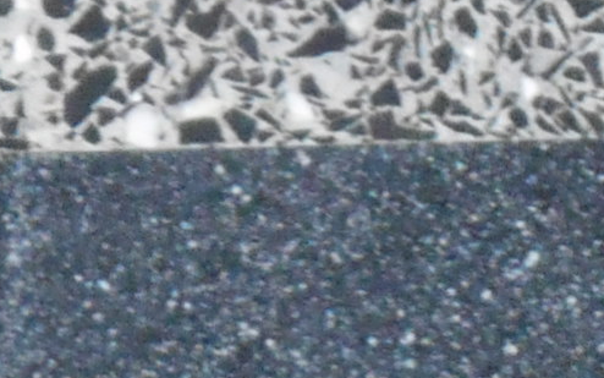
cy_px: 1228
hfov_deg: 3.1
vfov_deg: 1.9
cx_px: 880
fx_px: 11081
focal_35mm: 673
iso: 400
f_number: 6.3
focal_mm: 15.4
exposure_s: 1/80
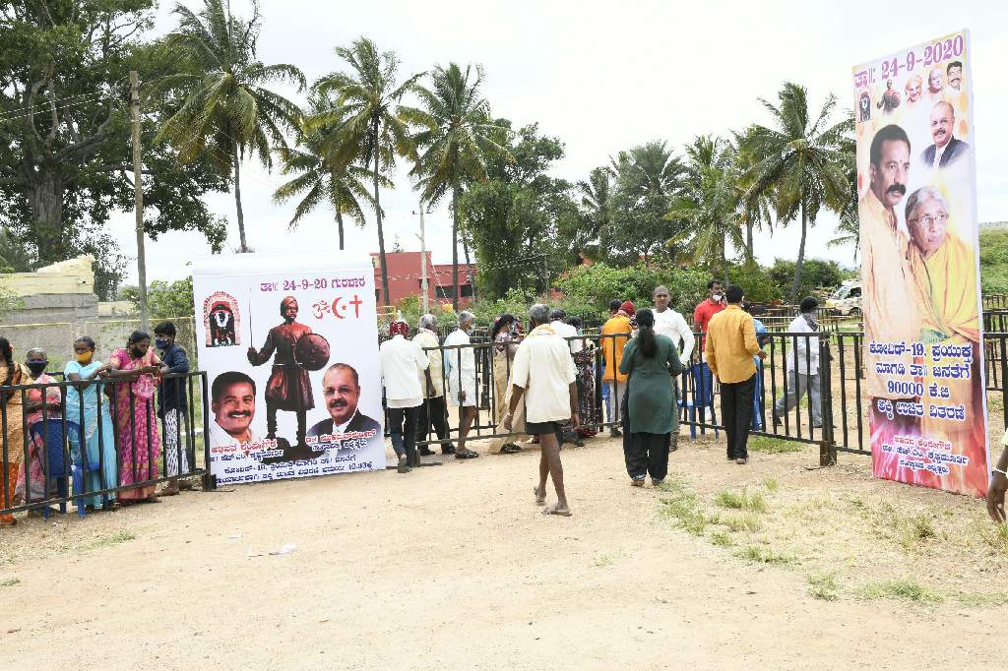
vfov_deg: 35.0
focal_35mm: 38
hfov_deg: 50.7
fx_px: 1064
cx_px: 504
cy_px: 336
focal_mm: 38
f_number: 13
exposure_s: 1/125
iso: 400
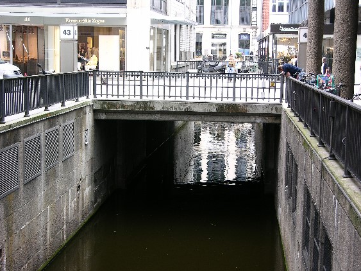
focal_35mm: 73
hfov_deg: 26.7
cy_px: 141
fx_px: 761
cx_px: 182
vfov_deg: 20.2
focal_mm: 17.8
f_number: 3.7
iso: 50
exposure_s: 1/43.2
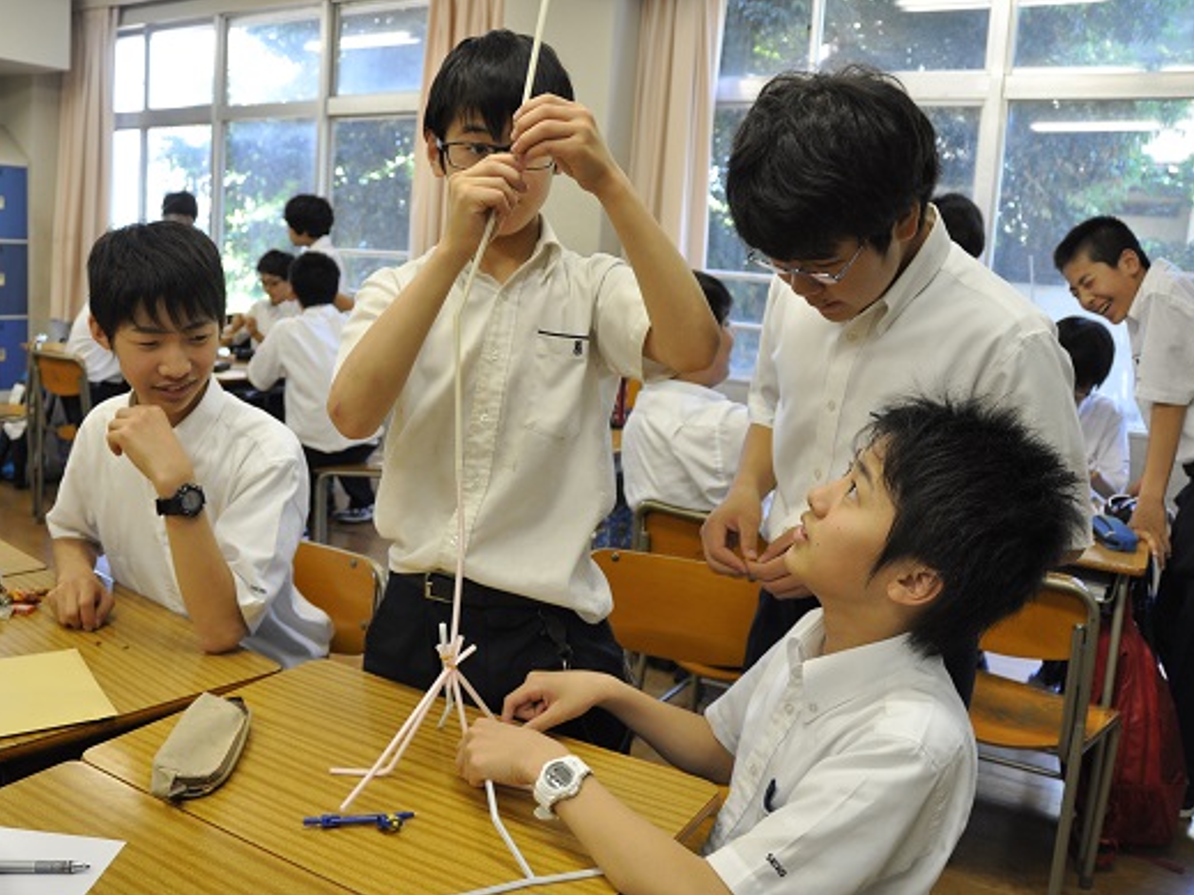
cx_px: 552
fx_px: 1035
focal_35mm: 30
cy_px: 453
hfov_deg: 59.9
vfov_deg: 46.8
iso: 400
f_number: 3.5
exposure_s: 1/50
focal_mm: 18
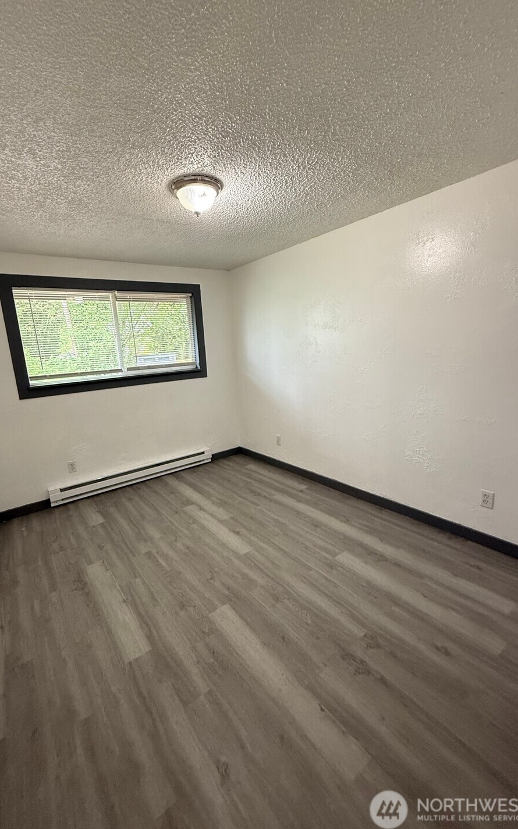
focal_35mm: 15
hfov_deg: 74.6
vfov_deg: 101.5
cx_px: 233
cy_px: 418
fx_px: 339
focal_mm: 2.22
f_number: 2.2
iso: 500
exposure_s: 1/60
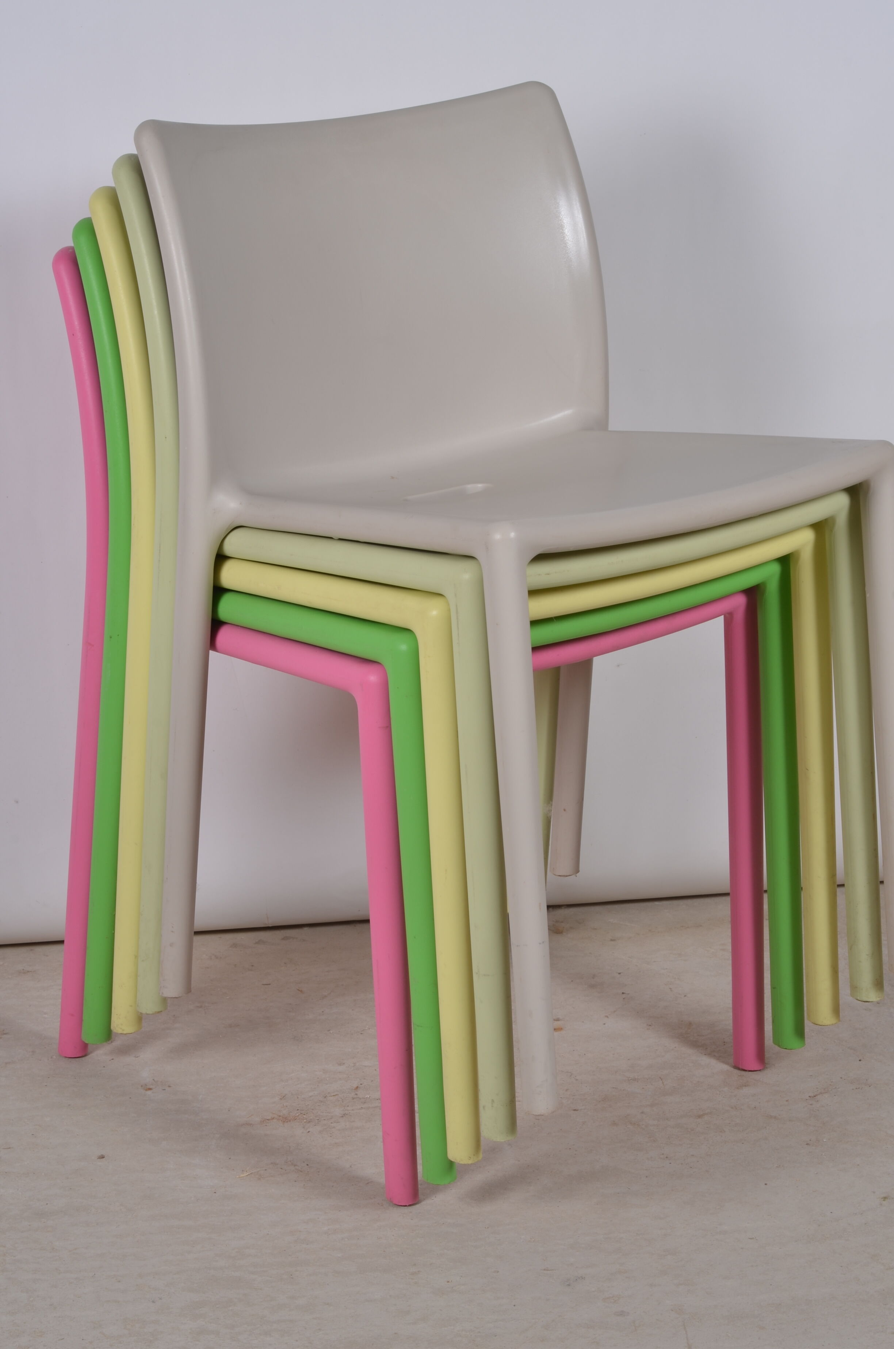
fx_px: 2806
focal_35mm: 75
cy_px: 674
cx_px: 447
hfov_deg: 18.1
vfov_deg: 27.0
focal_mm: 50
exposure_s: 1/125
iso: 100
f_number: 14
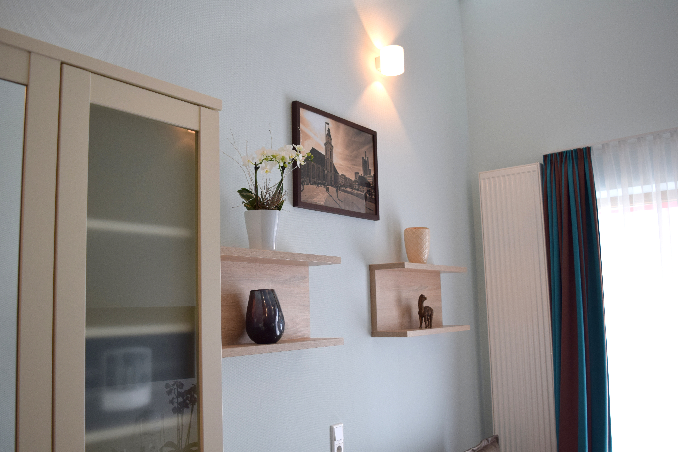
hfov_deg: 57.2
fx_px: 621
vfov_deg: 40.0
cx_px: 339
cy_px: 226
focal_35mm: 33
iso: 400
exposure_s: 1/80
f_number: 4.5
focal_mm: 22
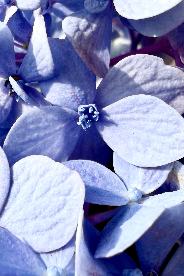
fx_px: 314
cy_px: 102
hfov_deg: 32.3
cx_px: 59
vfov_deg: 46.9
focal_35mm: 41
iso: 40
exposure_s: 1/1724
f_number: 2.2
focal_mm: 2.22
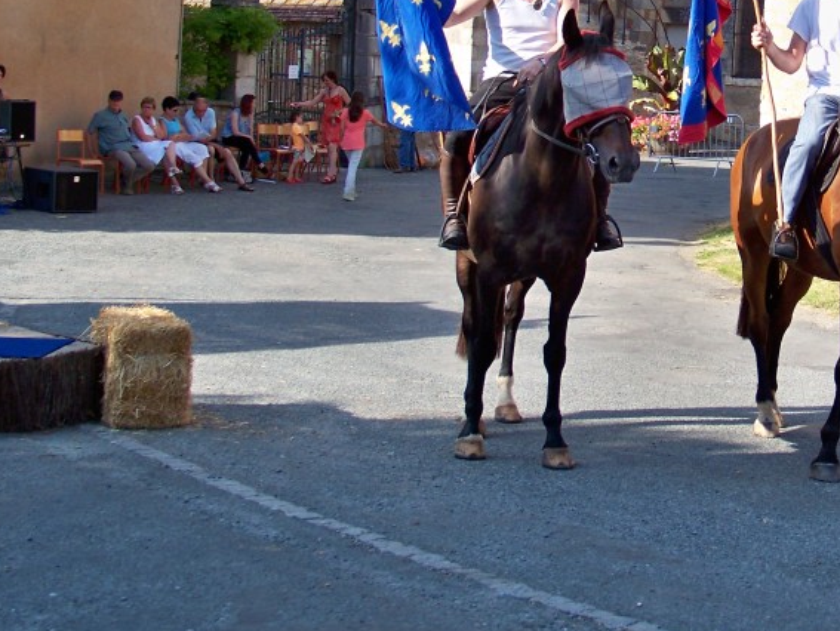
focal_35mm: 74
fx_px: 1797
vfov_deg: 19.8
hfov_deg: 25.8
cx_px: 680
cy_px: 170
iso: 80
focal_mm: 7.6
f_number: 2.8
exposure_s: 1/400
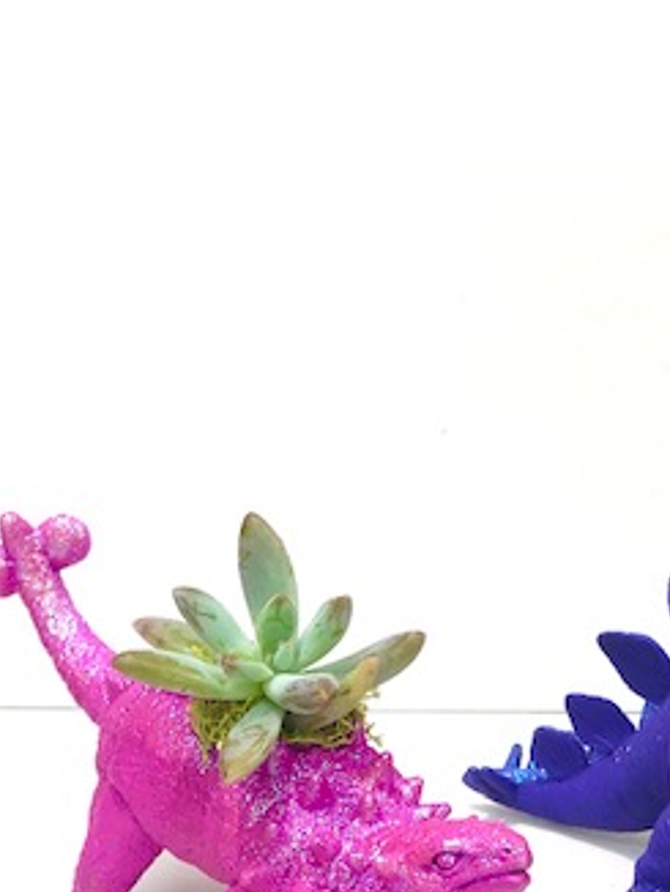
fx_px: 2629
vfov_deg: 19.2
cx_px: 541
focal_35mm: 102
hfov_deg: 14.4
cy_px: 572
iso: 32
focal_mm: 6
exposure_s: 1/60
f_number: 2.4
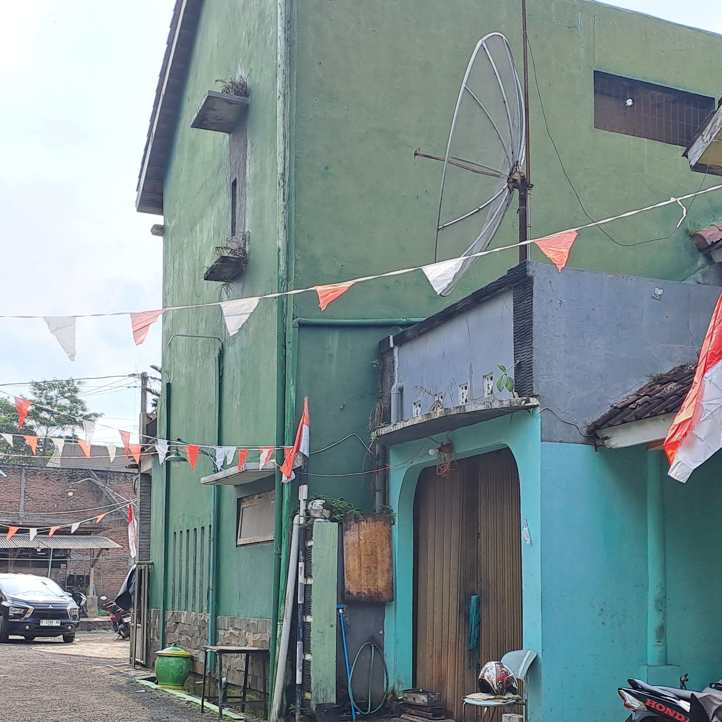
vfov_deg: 36.0
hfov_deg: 36.7
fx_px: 1085
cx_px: 424
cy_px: 532
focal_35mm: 46
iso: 32
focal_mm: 4.65
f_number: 1.8
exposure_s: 1/718
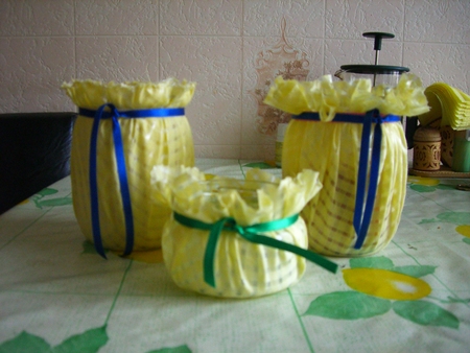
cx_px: 235
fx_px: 516
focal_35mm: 38
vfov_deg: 37.8
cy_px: 176
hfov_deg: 49.0
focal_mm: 6.2
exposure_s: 1/80
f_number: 2.7
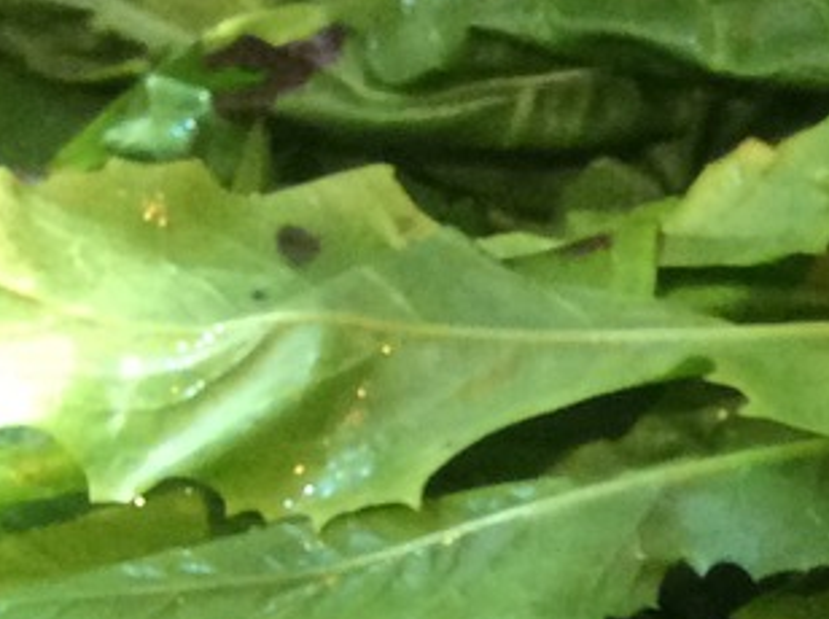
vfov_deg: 10.9
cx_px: 1009
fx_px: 3180
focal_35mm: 133
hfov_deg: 14.4
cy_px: 740
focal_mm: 3.3
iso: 200
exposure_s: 1/24
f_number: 2.4
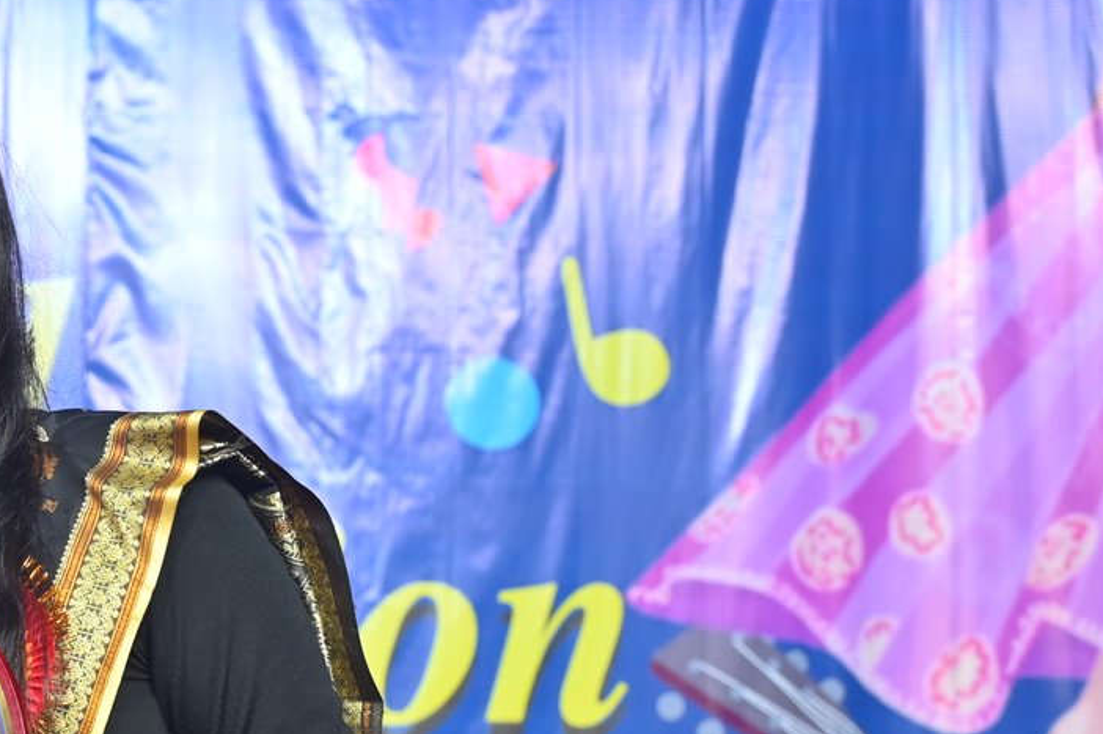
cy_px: 728
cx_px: -372
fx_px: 3766
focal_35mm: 123
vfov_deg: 11.0
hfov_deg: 15.7
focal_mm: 45
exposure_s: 1/100
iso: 500
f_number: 4
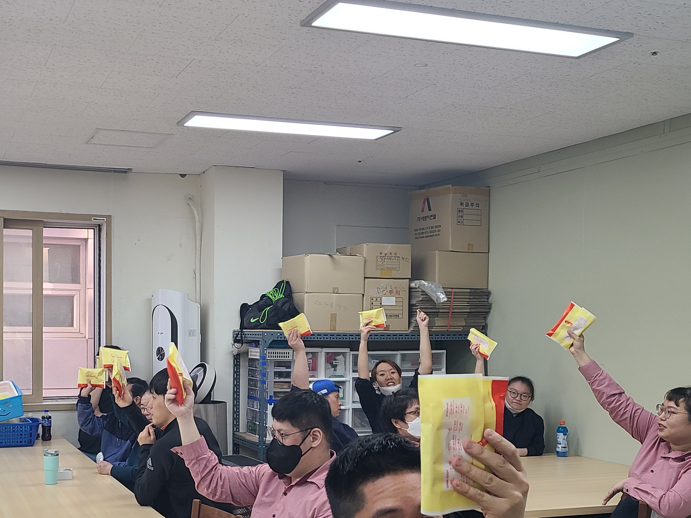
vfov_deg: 31.8
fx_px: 898
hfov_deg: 41.6
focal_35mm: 45
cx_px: 239
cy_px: 361
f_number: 1.8
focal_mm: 5.4
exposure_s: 1/60
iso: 80
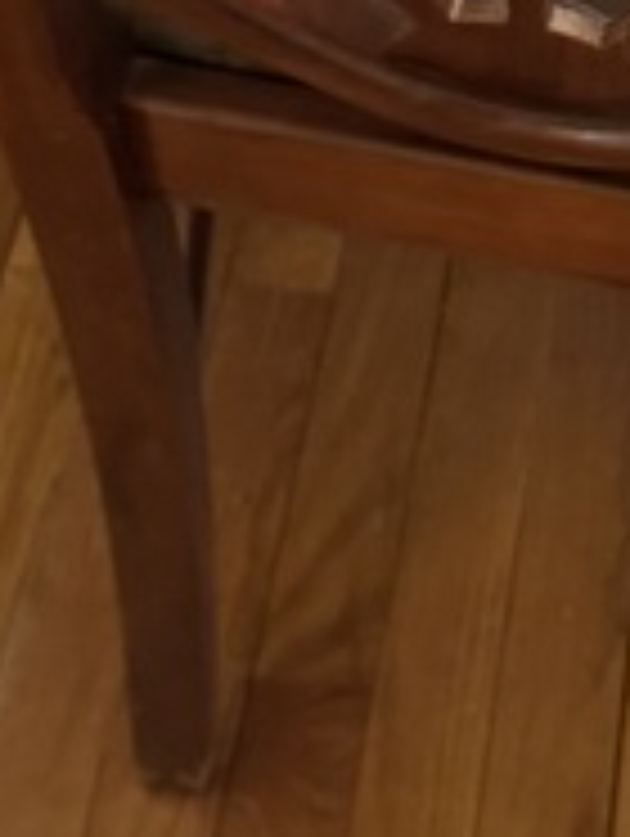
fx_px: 2494
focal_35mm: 103
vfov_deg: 18.6
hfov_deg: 14.3
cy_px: 0
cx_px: 567
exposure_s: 1/40
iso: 1000
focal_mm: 6.76
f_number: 1.78
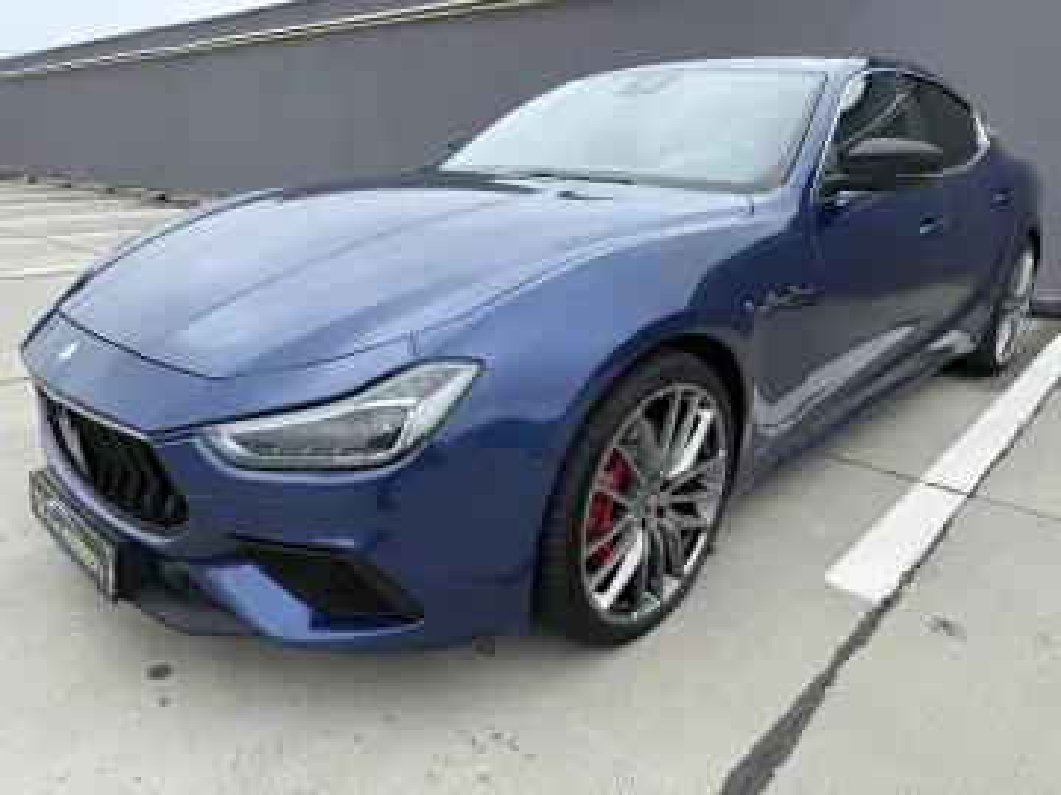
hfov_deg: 71.6
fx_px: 736
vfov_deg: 56.8
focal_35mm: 24
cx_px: 530
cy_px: 398
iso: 80
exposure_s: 1/1337
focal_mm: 6.76
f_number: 1.78
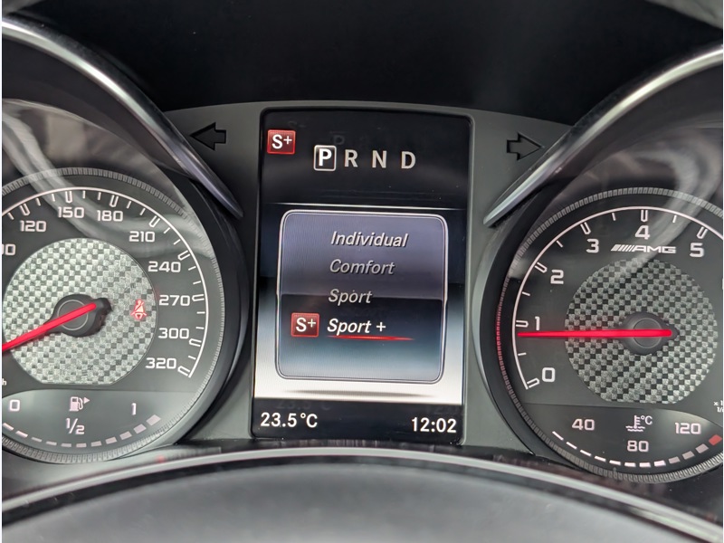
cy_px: 272
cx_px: 362
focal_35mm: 49
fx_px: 1025
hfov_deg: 38.9
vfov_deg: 29.7
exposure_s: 1/219
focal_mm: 6.9
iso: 372
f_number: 1.68
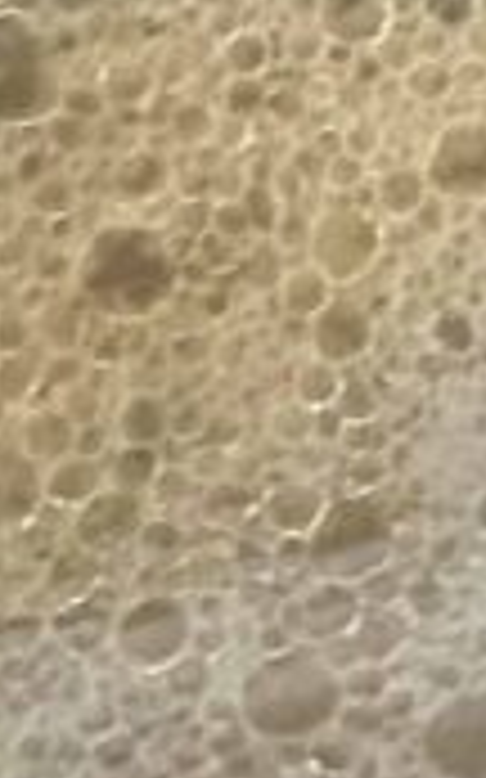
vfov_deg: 12.8
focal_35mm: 163
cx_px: 418
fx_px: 3457
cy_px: 562
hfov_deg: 8.0
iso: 500
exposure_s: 1/60
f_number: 1.5
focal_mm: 5.7
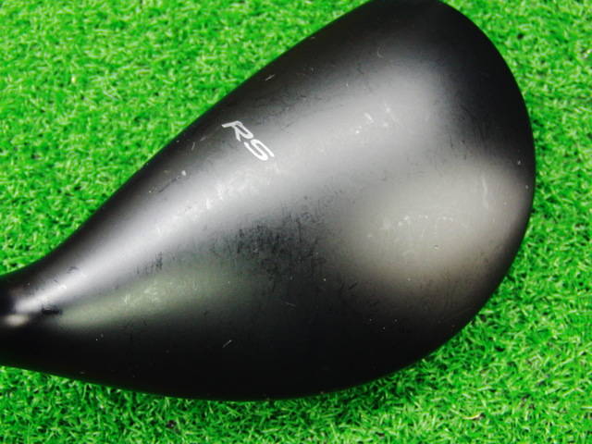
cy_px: 222
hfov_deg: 43.9
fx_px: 735
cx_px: 296
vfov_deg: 33.6
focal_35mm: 43
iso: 400
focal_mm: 7.54
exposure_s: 1/15
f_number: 3.7
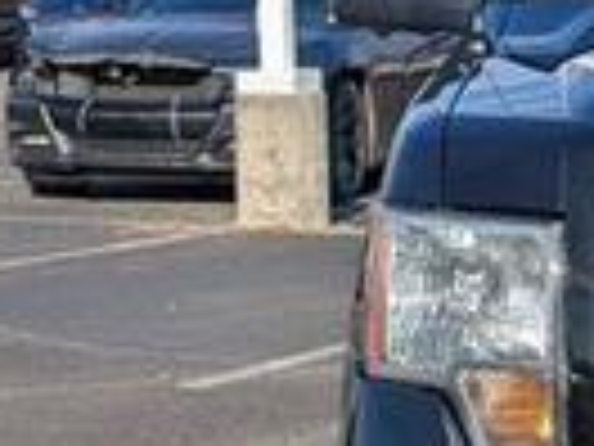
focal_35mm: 187
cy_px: 297
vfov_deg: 7.9
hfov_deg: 10.1
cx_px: 1022
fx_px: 3209
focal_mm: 6.9
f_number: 1.68
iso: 20
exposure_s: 1/1429
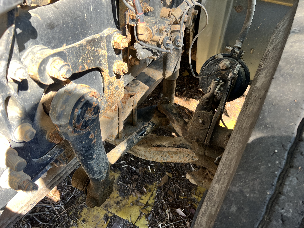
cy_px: 114
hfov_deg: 67.3
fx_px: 228
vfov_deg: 53.1
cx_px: 152
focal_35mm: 26
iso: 40
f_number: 1.5
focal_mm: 5.7
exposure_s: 1/160
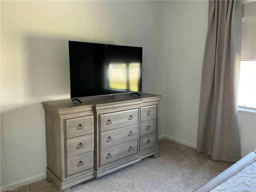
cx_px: 128
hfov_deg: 63.4
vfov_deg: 49.7
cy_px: 96
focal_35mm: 28
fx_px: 207
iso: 250
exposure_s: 1/60
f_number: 1.8
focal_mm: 3
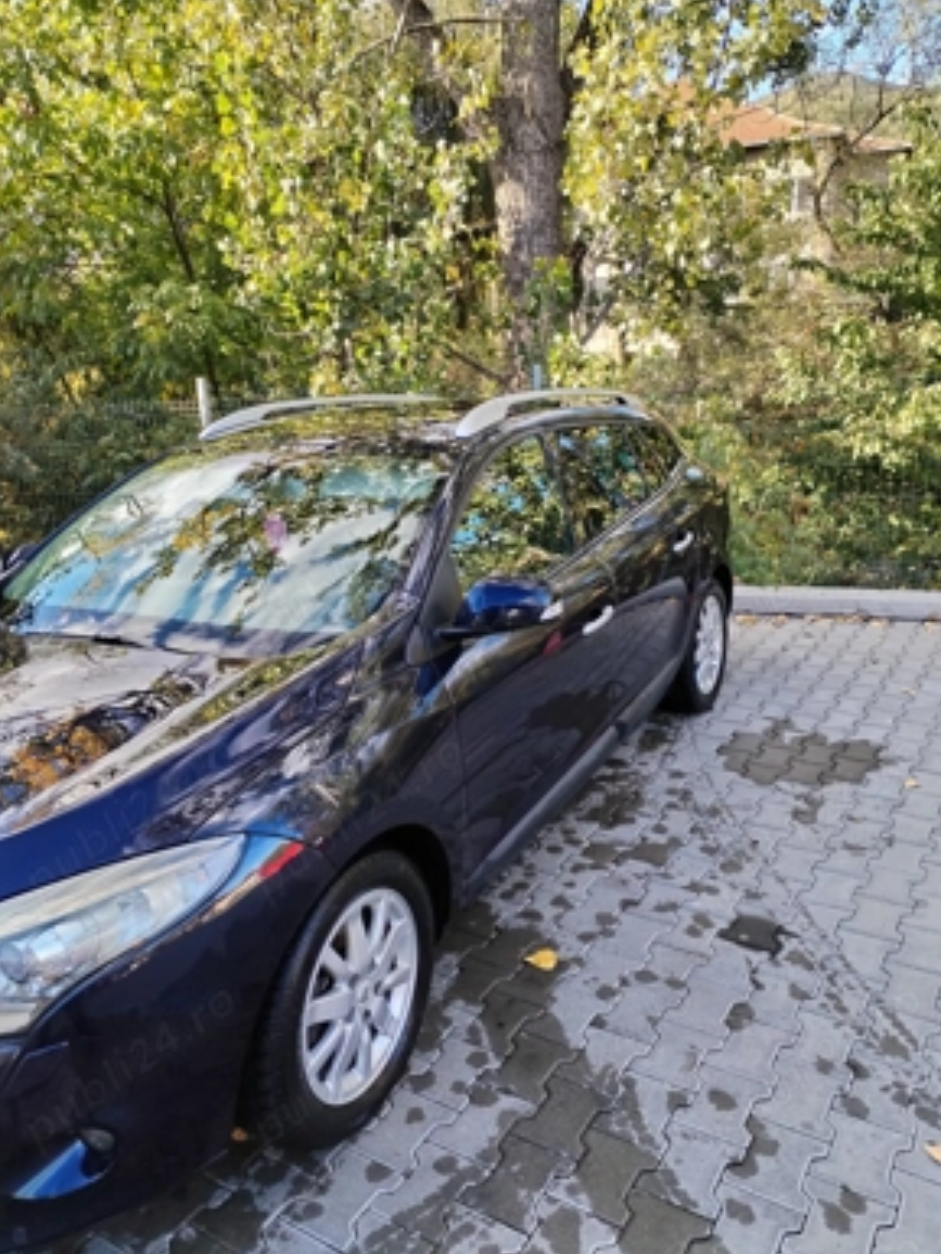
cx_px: 472
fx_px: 978
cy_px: 622
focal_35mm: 27
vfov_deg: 65.3
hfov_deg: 51.4
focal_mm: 4.75
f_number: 1.8
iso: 100
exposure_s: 1/136
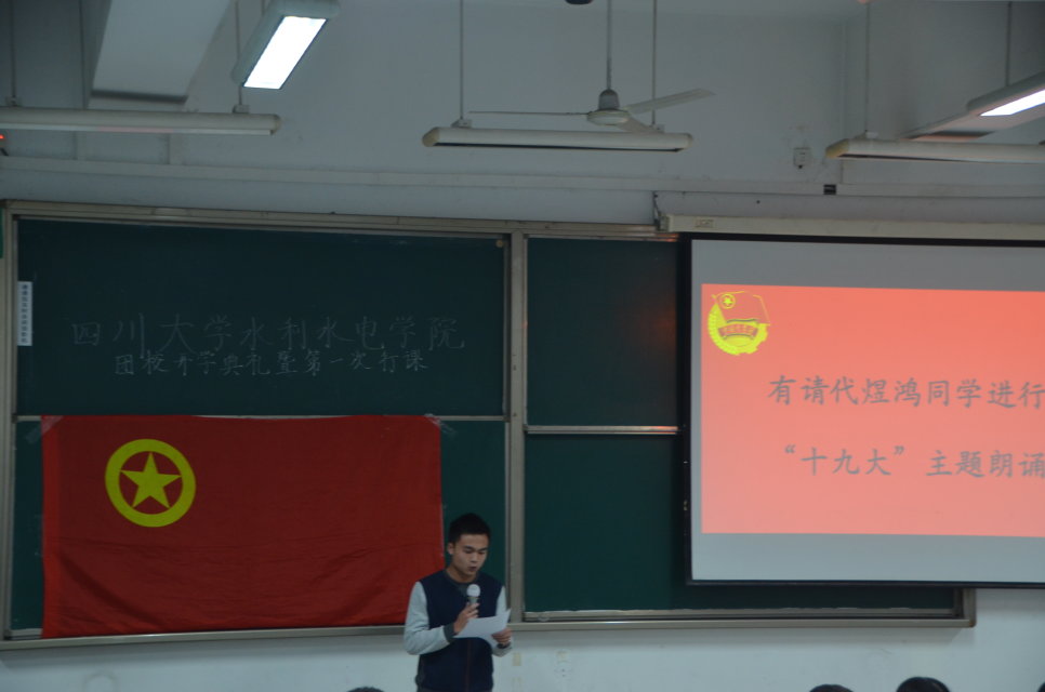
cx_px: 522
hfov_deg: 29.3
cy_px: 346
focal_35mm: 69
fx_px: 1999
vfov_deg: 19.6
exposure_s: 1/30
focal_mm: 46
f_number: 4.8
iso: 800
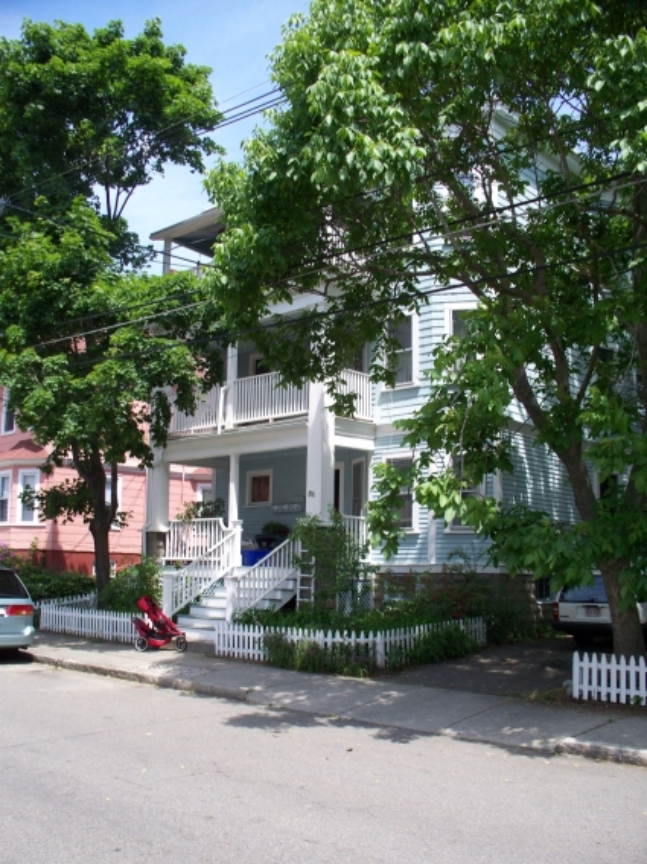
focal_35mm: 36
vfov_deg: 51.4
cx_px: 324
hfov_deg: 39.6
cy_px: 432
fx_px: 897
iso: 64
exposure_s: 1/400
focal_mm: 7.54
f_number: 2.8
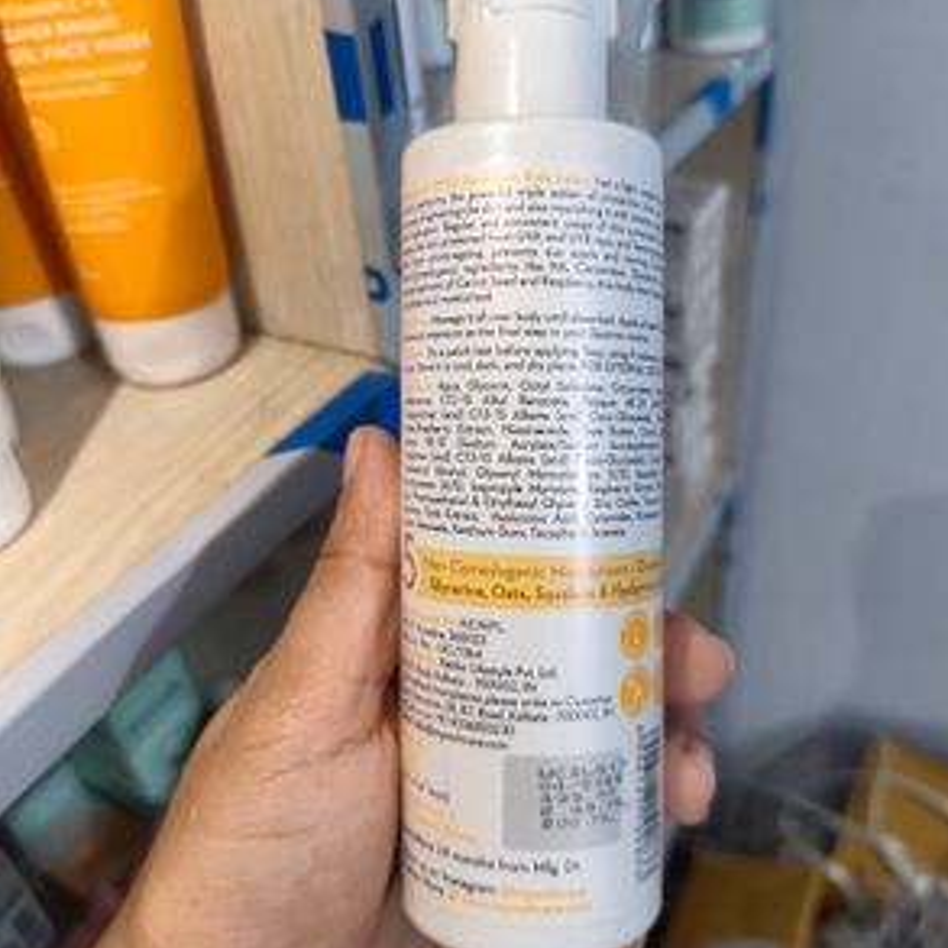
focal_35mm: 29
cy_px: 437
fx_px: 899
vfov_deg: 55.6
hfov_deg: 55.6
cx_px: 484
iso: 849
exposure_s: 1/50
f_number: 1.87
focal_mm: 5.56
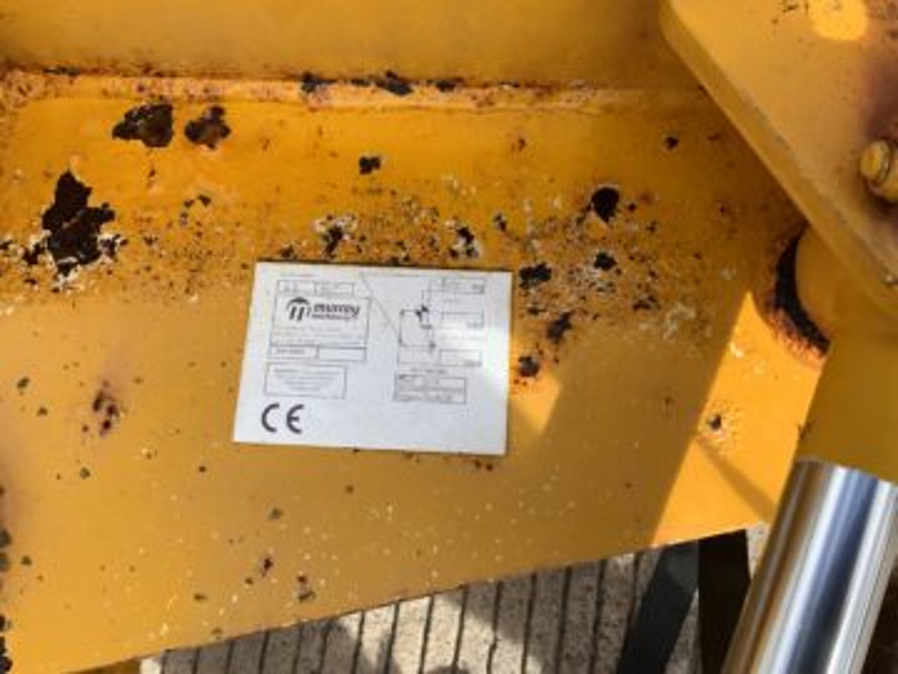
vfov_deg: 48.2
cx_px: 449
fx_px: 752
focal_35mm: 29
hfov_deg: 61.7
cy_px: 337
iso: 16
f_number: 1.8
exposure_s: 1/691
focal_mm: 3
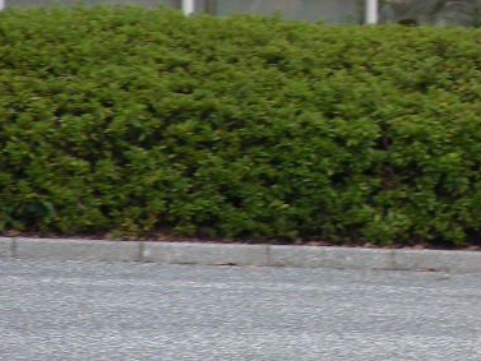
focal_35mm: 840
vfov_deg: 1.8
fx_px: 11676
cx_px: 569
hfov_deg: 2.4
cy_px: 31
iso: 50
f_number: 4
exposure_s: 1/320
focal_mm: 51.6
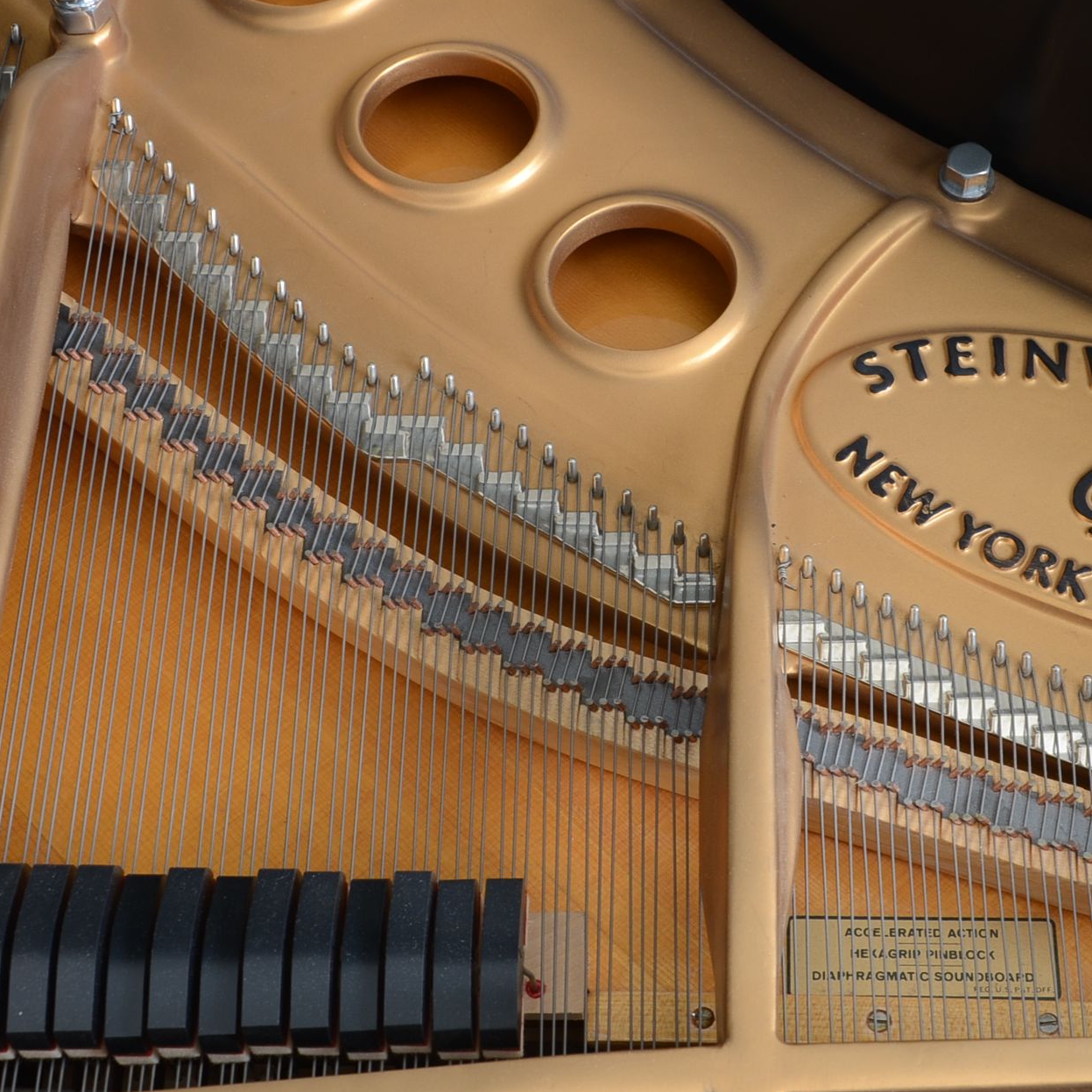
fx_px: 2243
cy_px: 599
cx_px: 675
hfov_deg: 27.3
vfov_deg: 27.4
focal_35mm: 63
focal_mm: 25
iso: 200
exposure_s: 1/60
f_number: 6.3
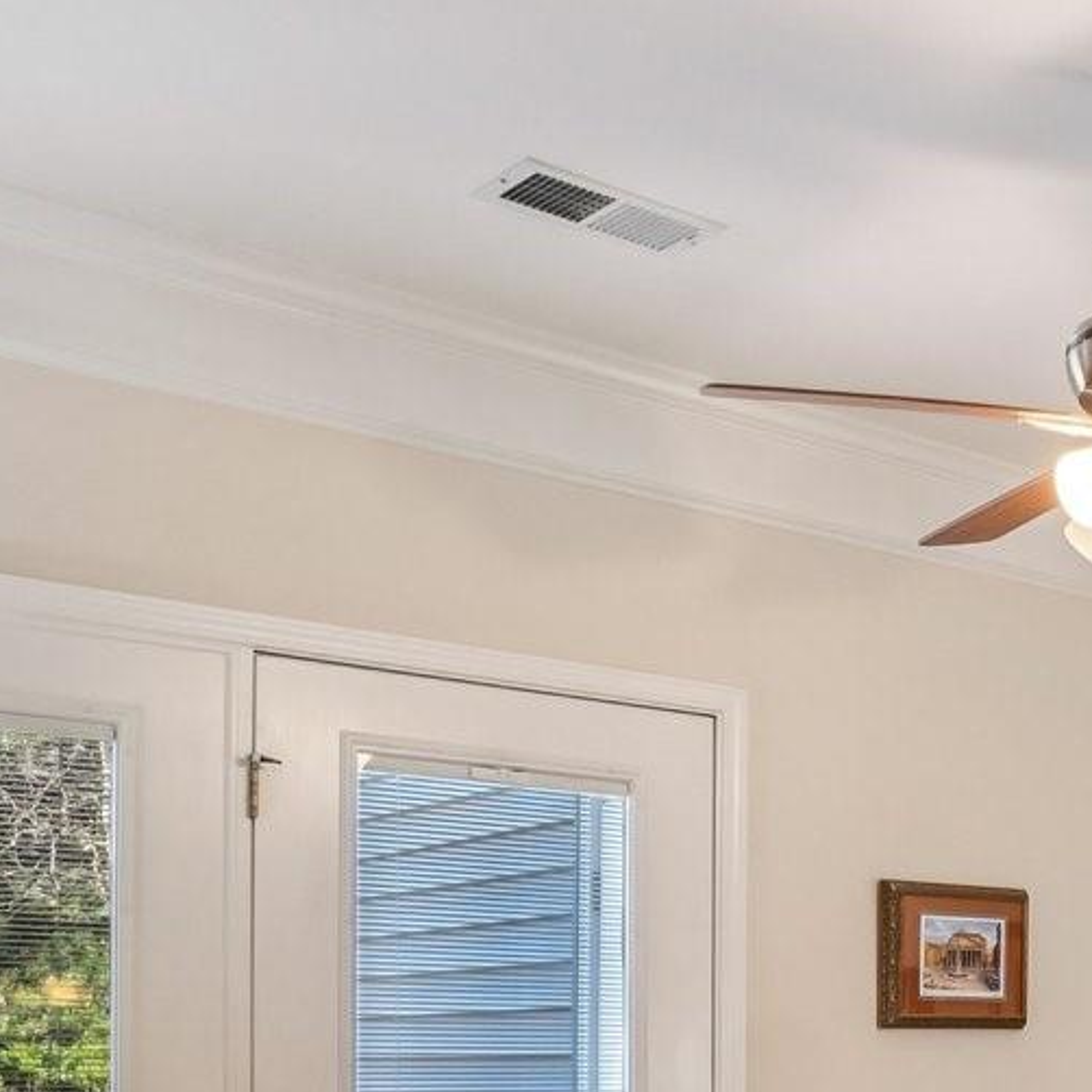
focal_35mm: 52
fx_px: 1856
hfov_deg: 27.6
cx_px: 1405
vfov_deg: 30.3
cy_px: 1115
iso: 400
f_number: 8
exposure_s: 1/15
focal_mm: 10
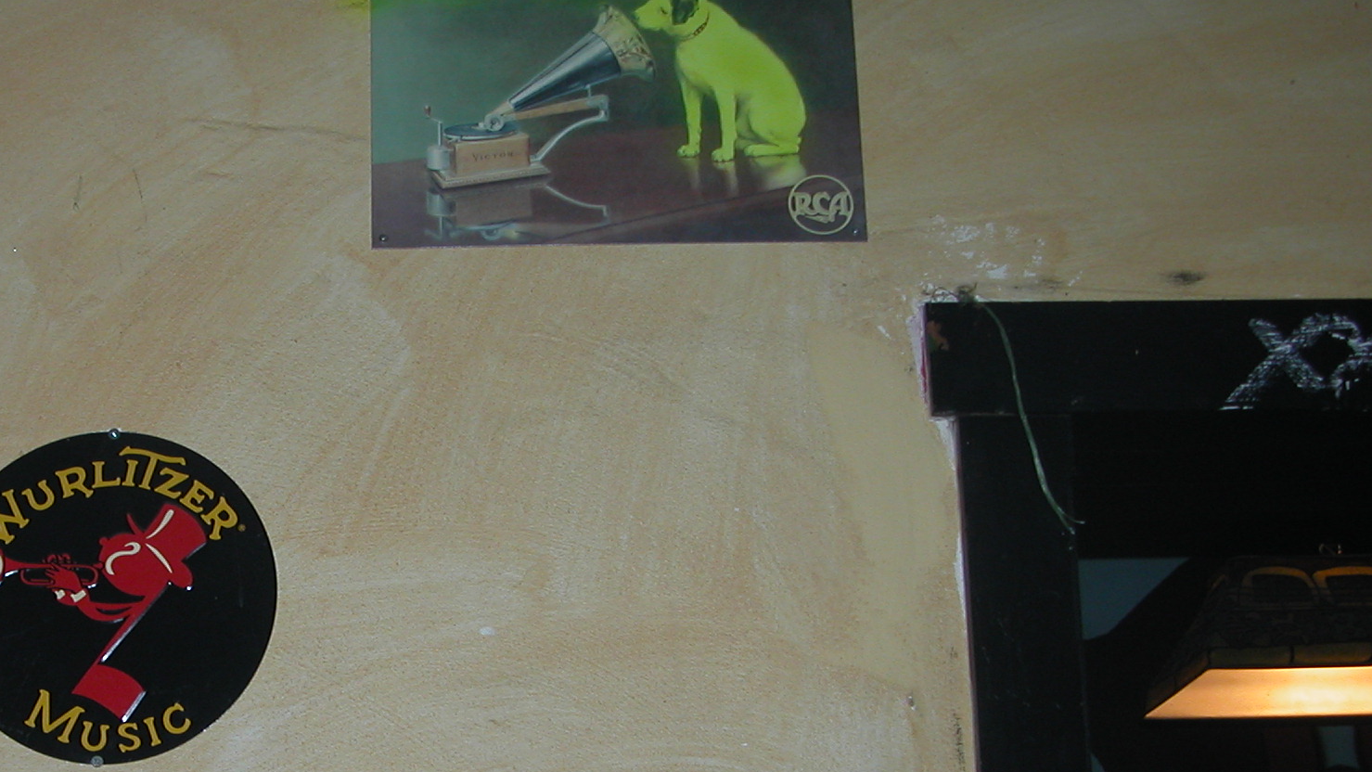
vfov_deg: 18.1
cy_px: 622
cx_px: 245
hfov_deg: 31.0
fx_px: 2401
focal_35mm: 66
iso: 100
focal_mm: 8.9
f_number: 2.8
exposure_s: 1/60
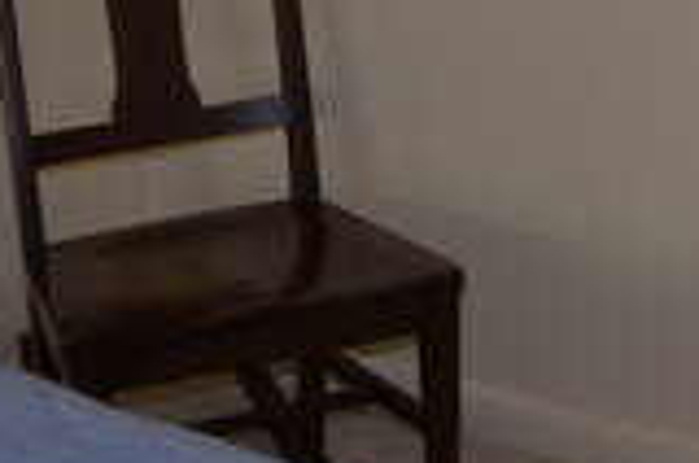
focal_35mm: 130
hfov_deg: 15.0
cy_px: -529
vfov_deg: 9.6
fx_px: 2519
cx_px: 935
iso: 320
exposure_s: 1/100
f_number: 5
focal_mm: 18
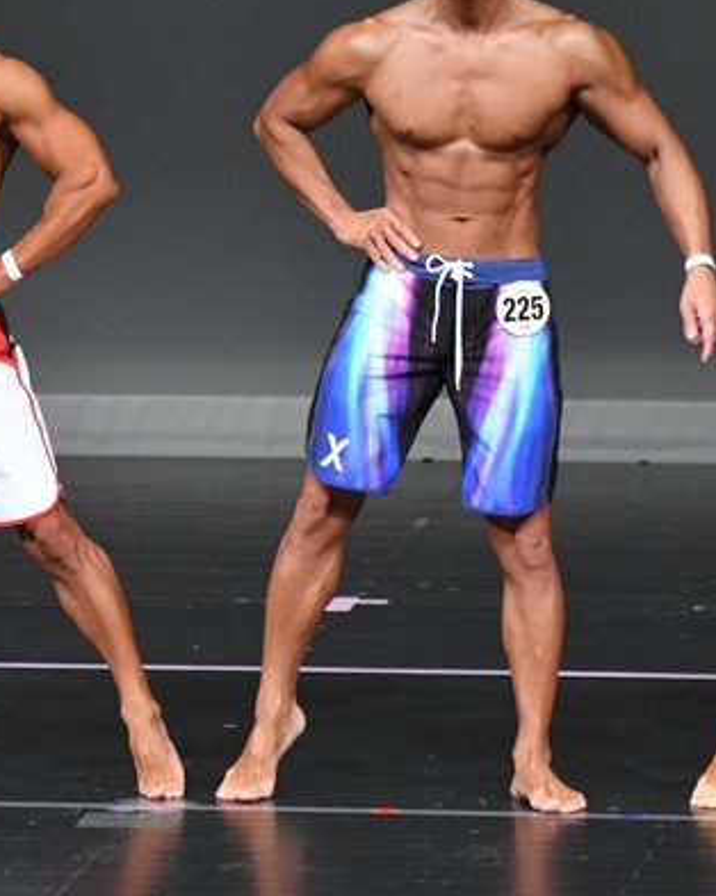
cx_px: 86
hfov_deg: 2.7
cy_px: 321
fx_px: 15455
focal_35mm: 583
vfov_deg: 3.3
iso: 4000
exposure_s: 1/400
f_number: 5.6
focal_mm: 210
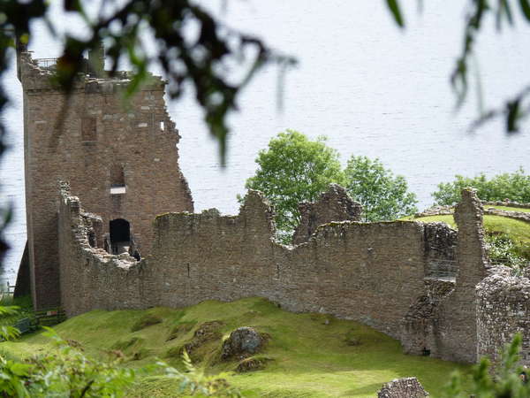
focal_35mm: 192
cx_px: 265
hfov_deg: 10.3
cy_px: 199
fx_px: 2940
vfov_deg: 7.7
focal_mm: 34.2
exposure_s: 1/250
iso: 80
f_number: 4.5
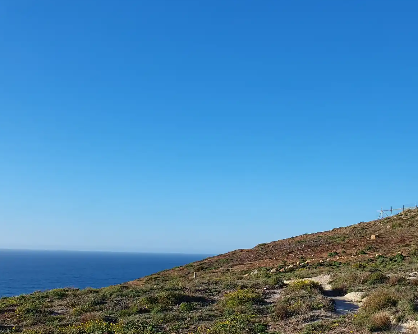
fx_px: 544
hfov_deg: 40.5
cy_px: 221
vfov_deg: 33.9
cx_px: 326
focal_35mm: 44
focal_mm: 4.32
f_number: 2.4
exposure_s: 1/1484
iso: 50
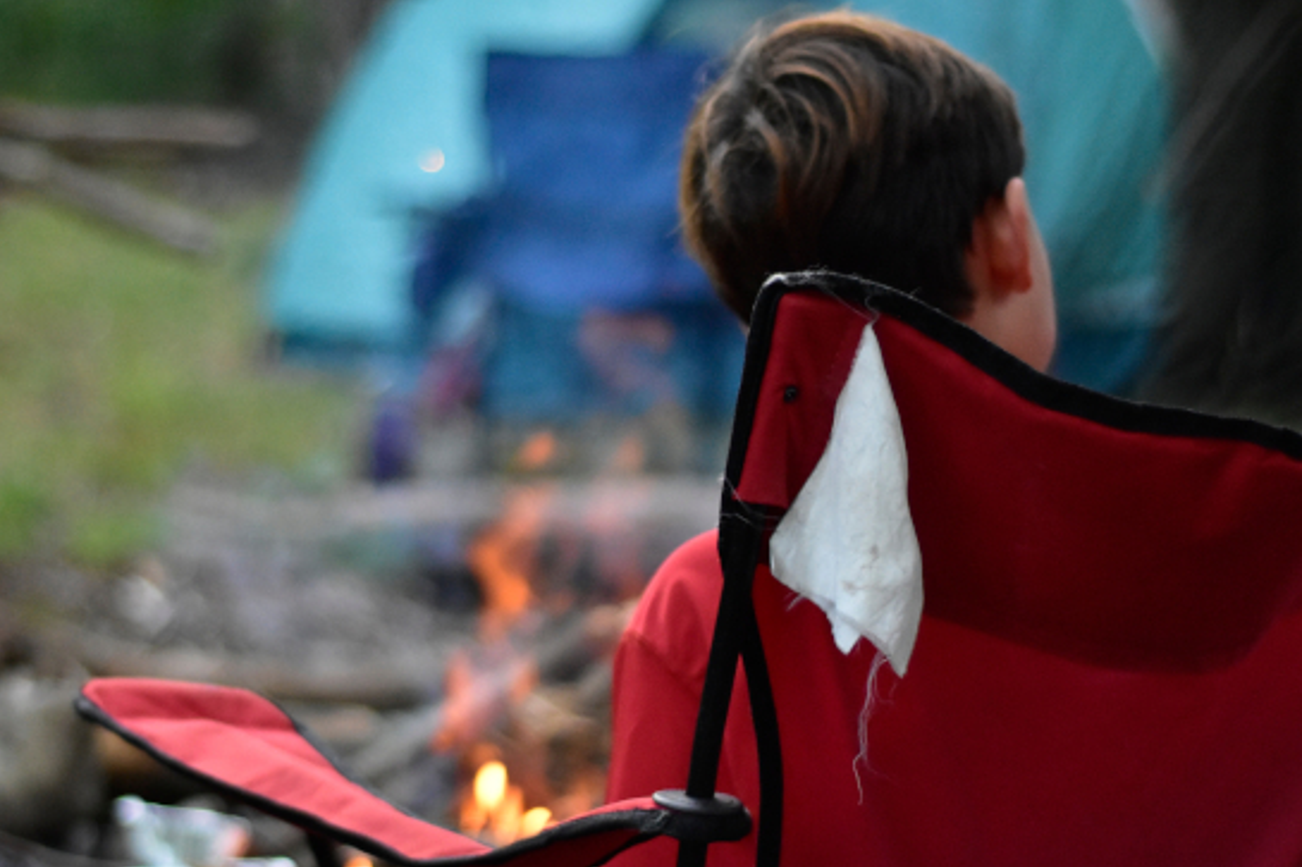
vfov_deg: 12.4
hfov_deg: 18.6
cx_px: 688
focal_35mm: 110
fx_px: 3977
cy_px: 567
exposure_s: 1/640
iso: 3200
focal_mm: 50
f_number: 2
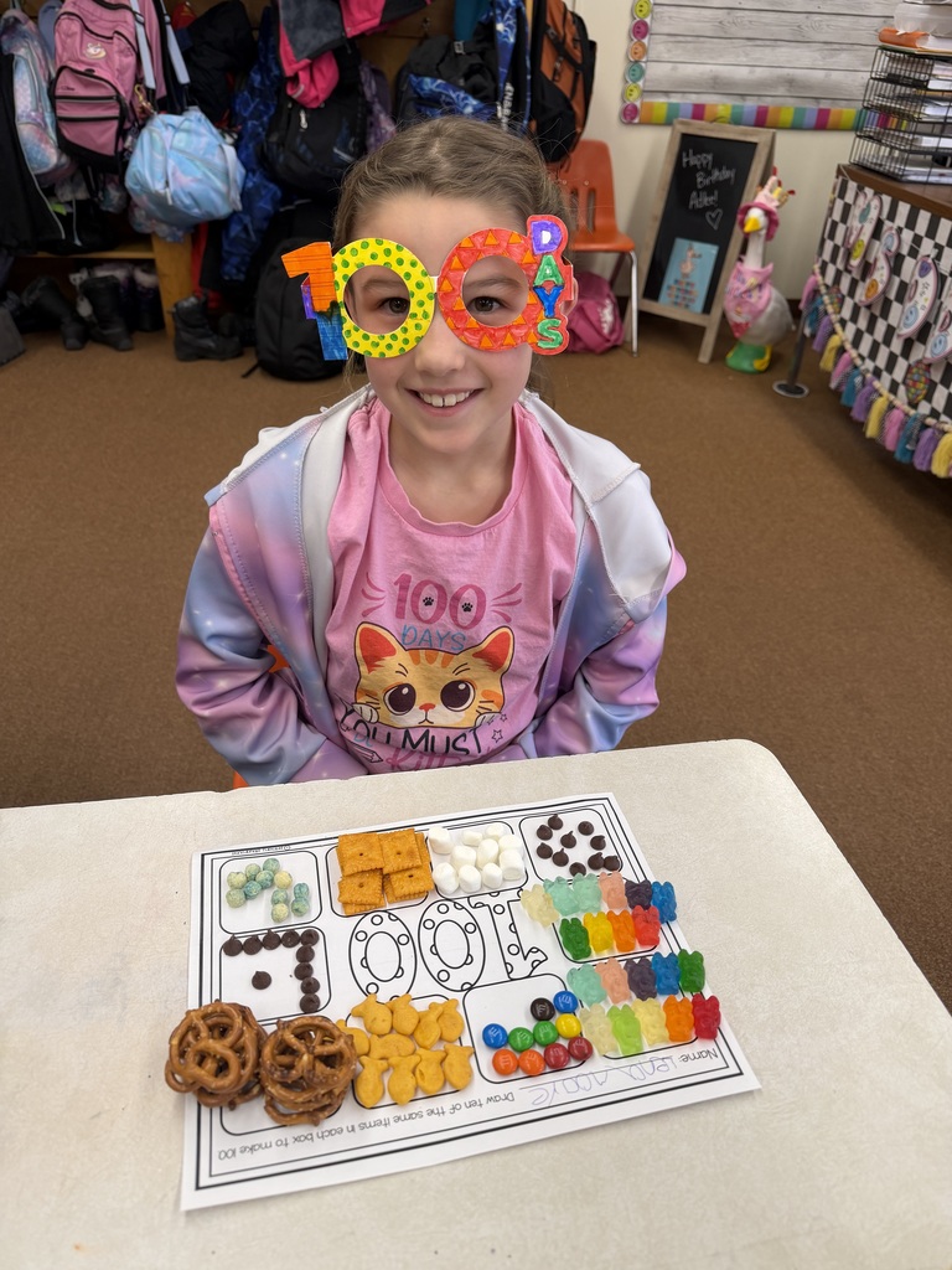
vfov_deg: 71.6
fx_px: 880
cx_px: 476
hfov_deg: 56.8
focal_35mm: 24
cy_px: 635
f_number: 1.78
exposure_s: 1/120
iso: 125
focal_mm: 6.76
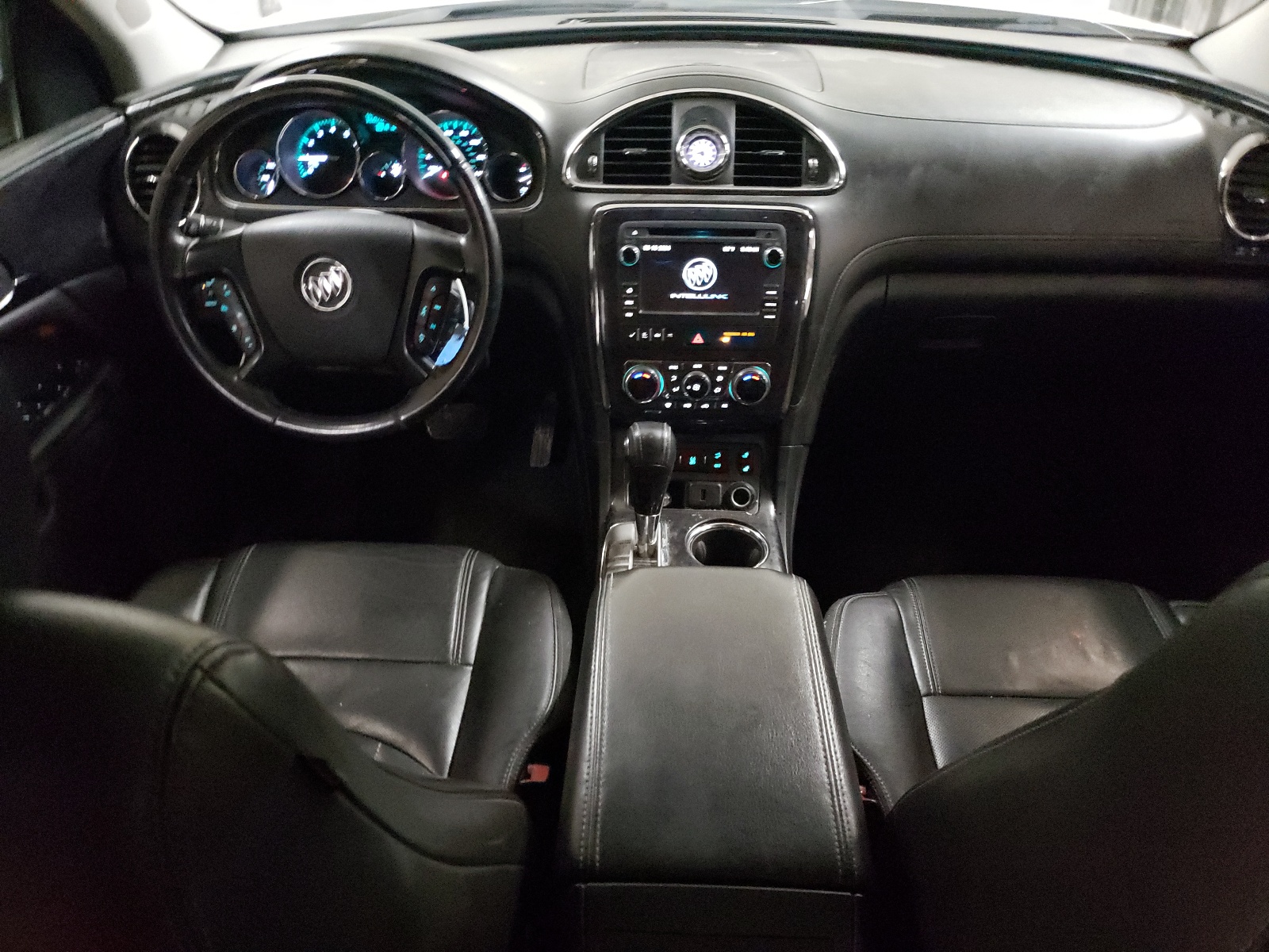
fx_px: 953
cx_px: 634
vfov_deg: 53.1
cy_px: 476
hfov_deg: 67.3
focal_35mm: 26
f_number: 1.5
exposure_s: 1/24
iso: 923
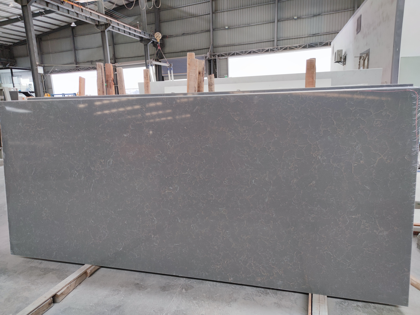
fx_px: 291
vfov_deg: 56.8
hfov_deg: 71.6
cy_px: 158
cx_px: 210
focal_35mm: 24
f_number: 1.69
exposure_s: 1/100
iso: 66
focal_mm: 6.72
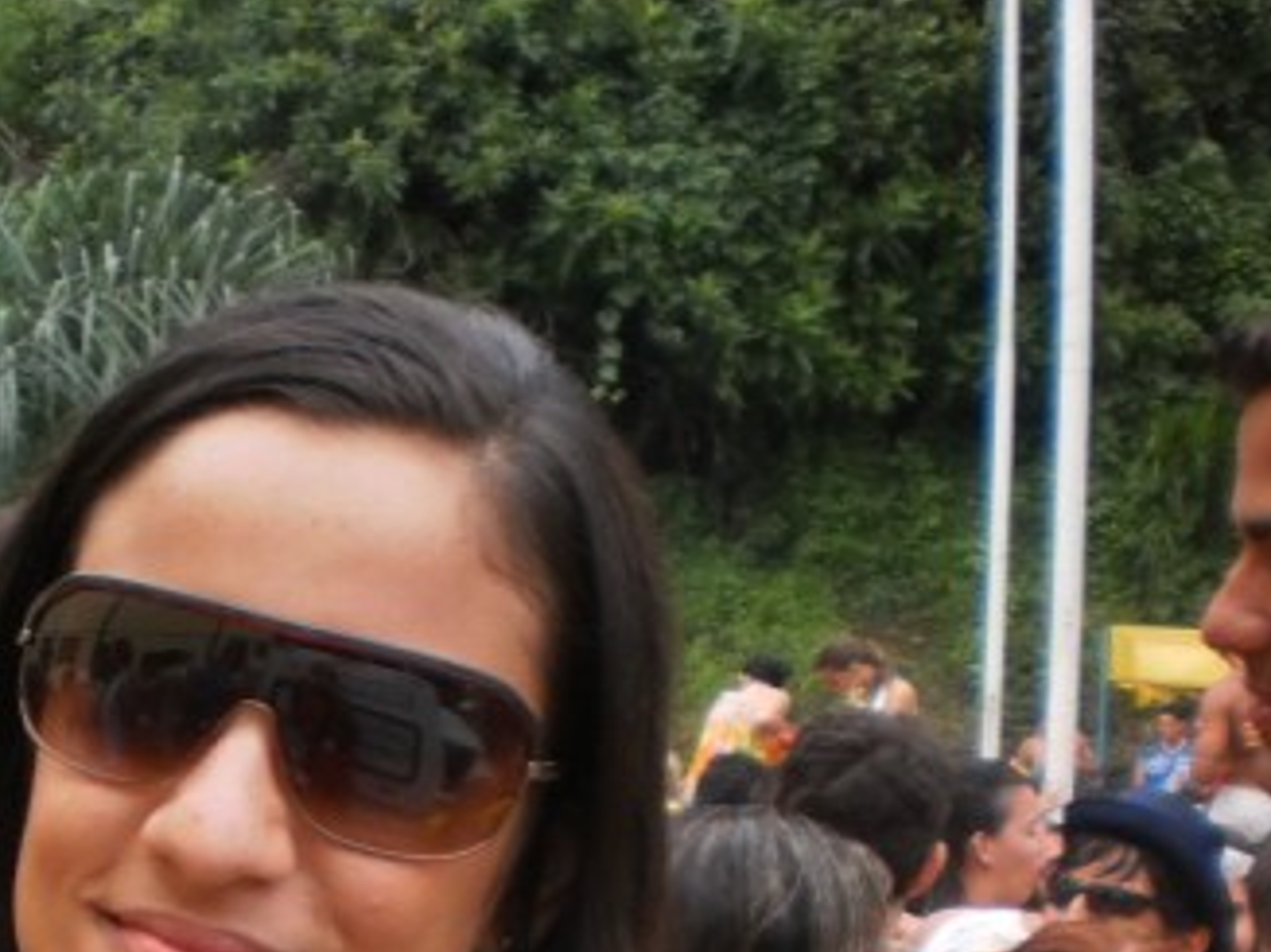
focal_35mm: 88
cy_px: 1135
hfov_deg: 20.8
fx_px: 3230
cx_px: -249
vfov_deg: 16.1
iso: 100
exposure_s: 1/100
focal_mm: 6.3
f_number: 3.1
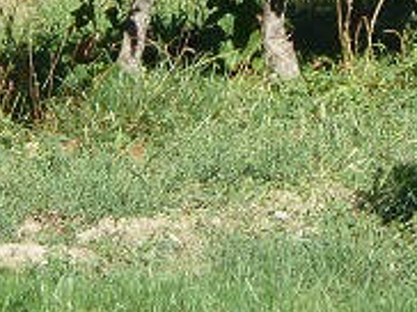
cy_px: -356
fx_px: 10370
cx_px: 296
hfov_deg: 2.3
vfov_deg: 1.7
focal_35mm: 862
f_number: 4.5
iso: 80
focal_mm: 32.1
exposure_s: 1/250
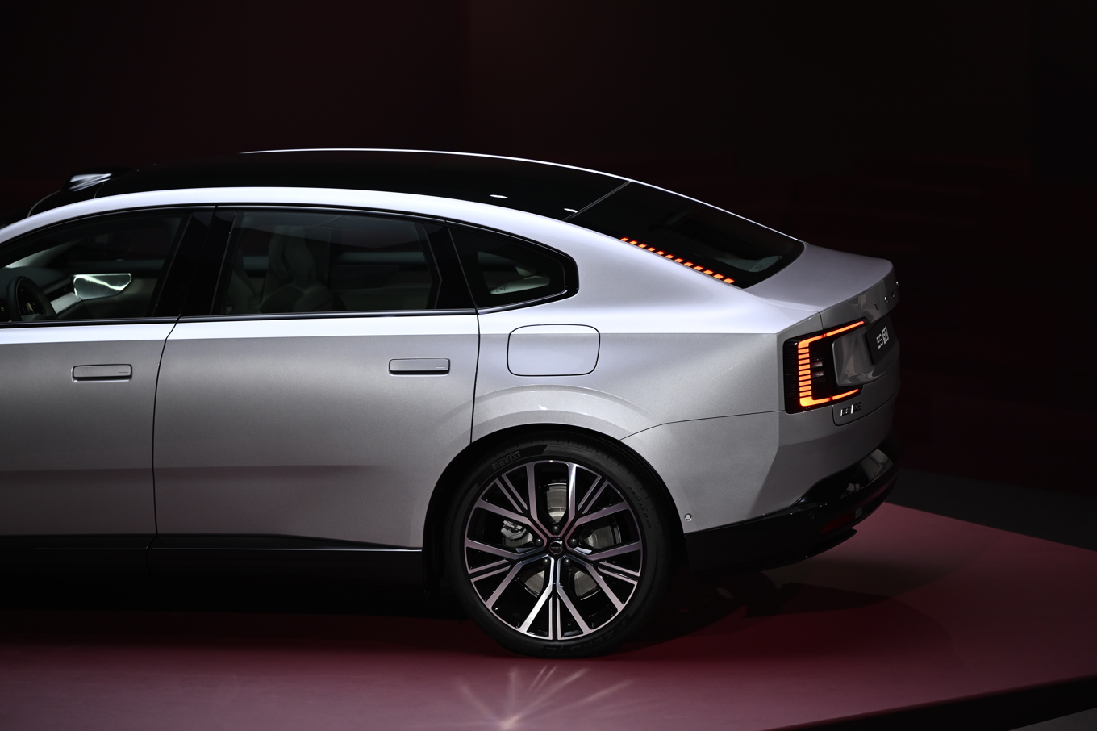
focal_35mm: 145
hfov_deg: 14.2
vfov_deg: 9.5
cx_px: 548
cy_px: 366
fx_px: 4417
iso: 640
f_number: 2.8
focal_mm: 145
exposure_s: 1/250
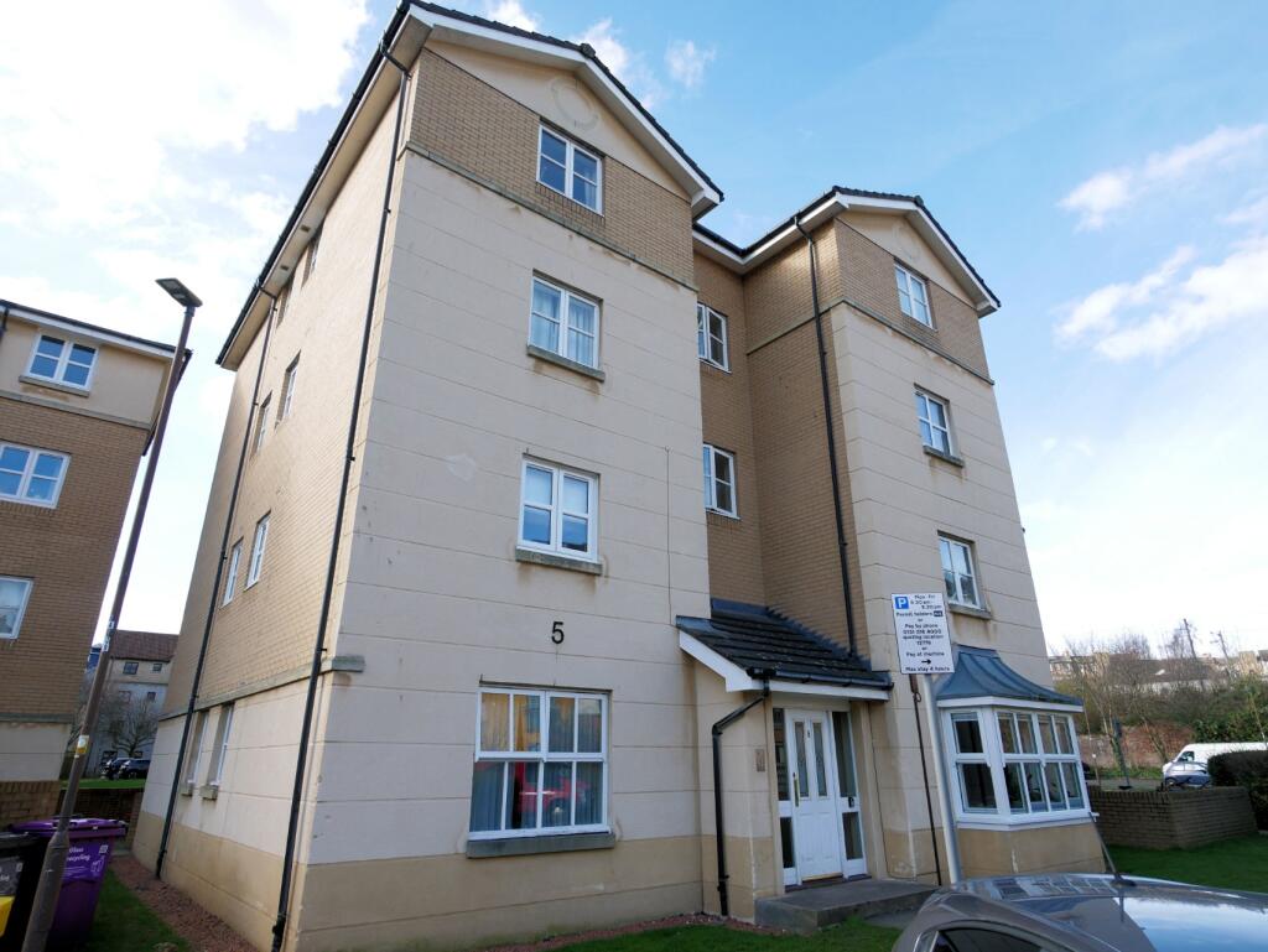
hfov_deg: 81.7
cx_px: 634
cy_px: 476
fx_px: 733
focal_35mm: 20
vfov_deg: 66.0
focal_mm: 10
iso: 200
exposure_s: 1/200
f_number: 5
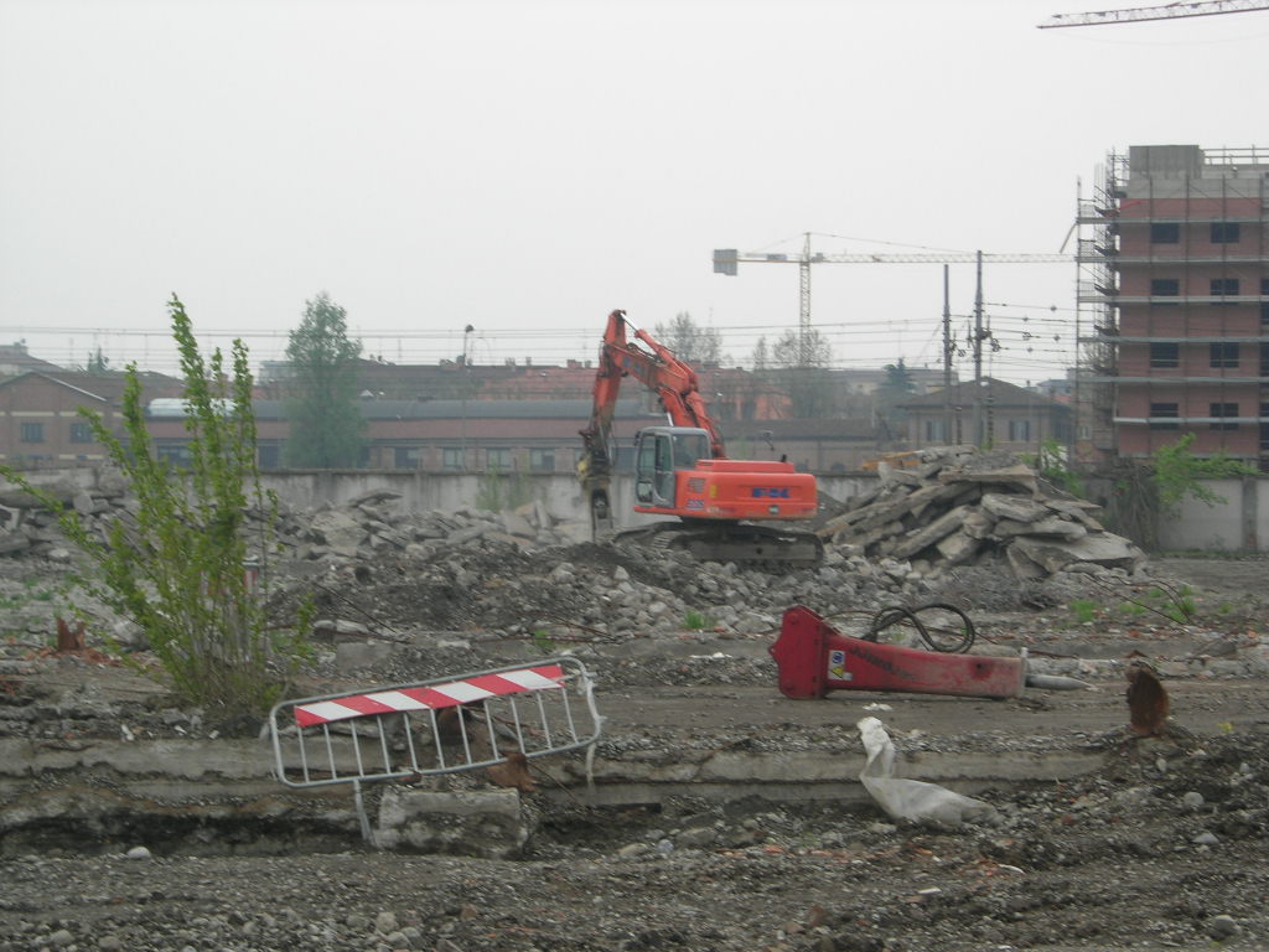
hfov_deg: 17.4
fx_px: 4143
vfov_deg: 13.1
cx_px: 634
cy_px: 476
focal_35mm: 113
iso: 64
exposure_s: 1/170
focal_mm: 23.4
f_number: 8.2
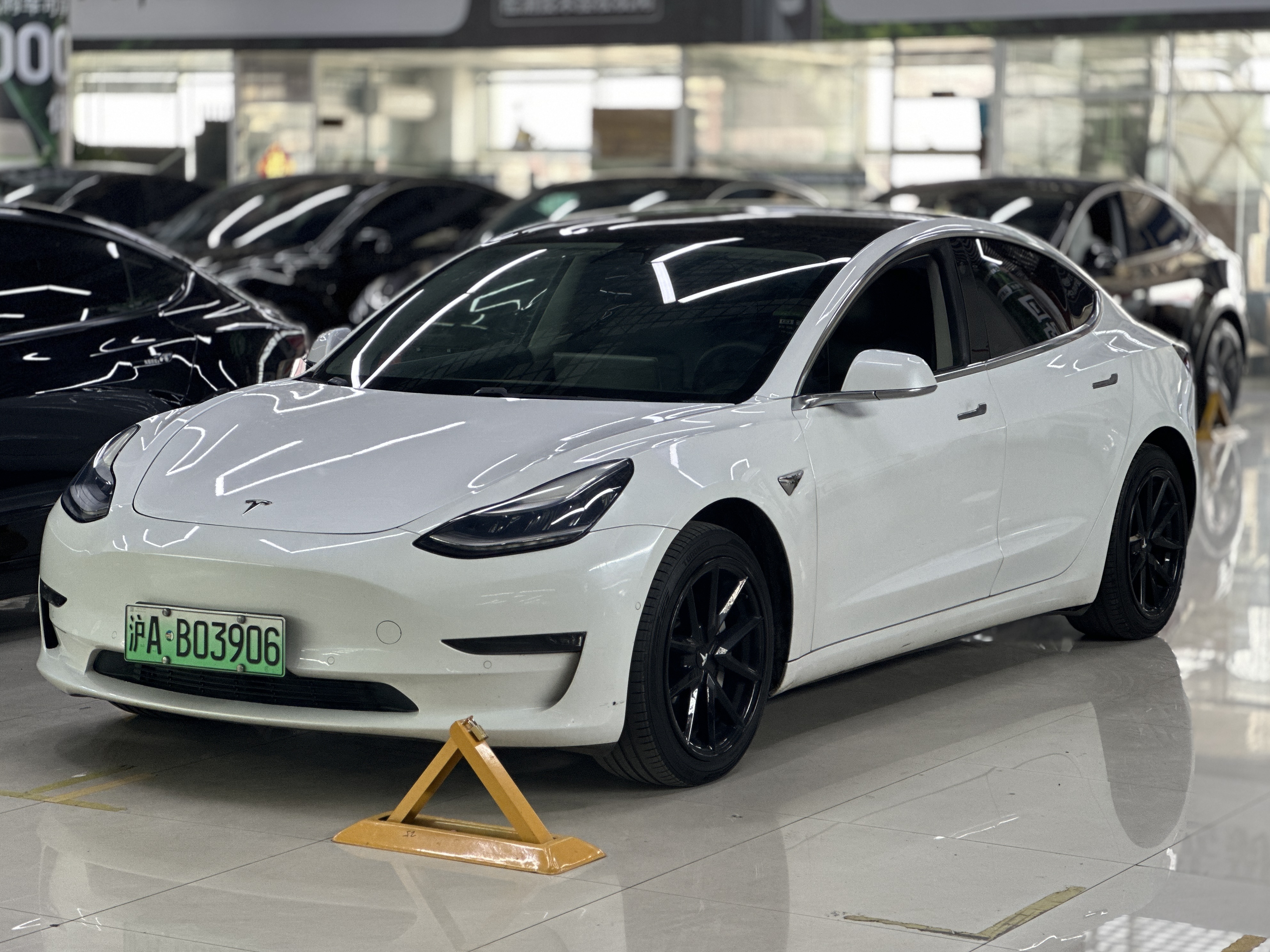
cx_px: 634
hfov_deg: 25.0
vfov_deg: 18.9
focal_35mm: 78
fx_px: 2862
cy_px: 477
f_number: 2.8
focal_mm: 9
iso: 125
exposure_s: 1/100
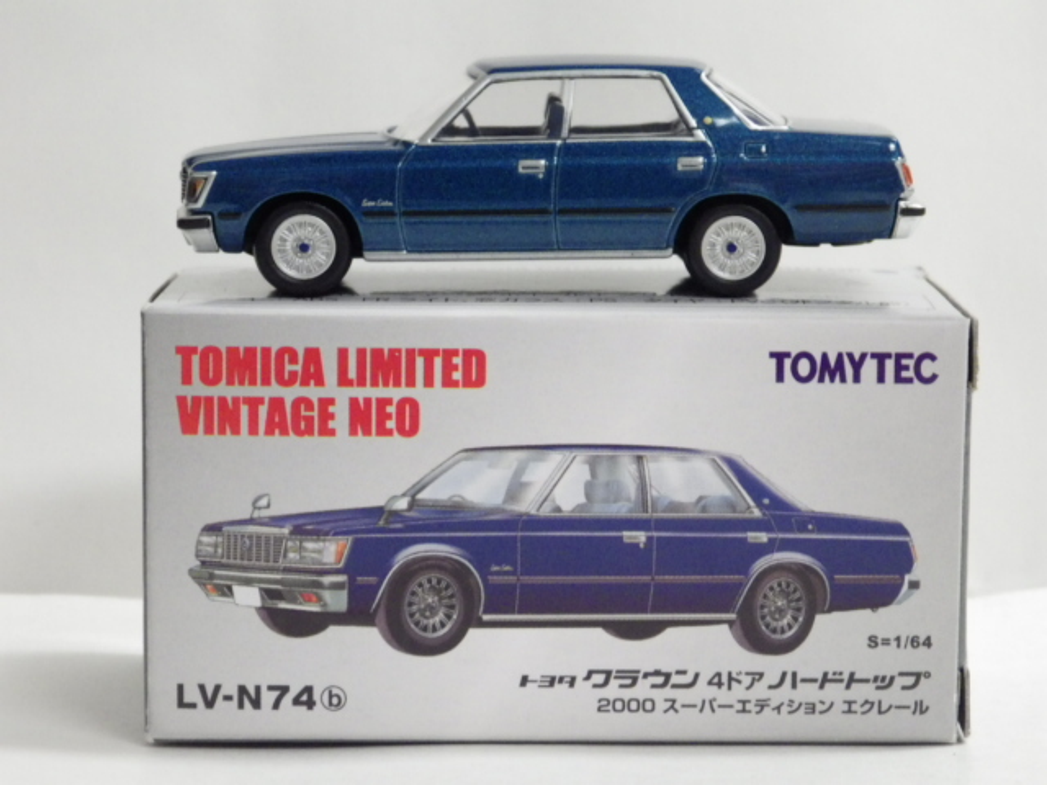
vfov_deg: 12.5
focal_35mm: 119
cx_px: 524
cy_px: 392
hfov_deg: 16.6
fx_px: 3599
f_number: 4.8
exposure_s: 1/40
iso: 800
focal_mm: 21.3
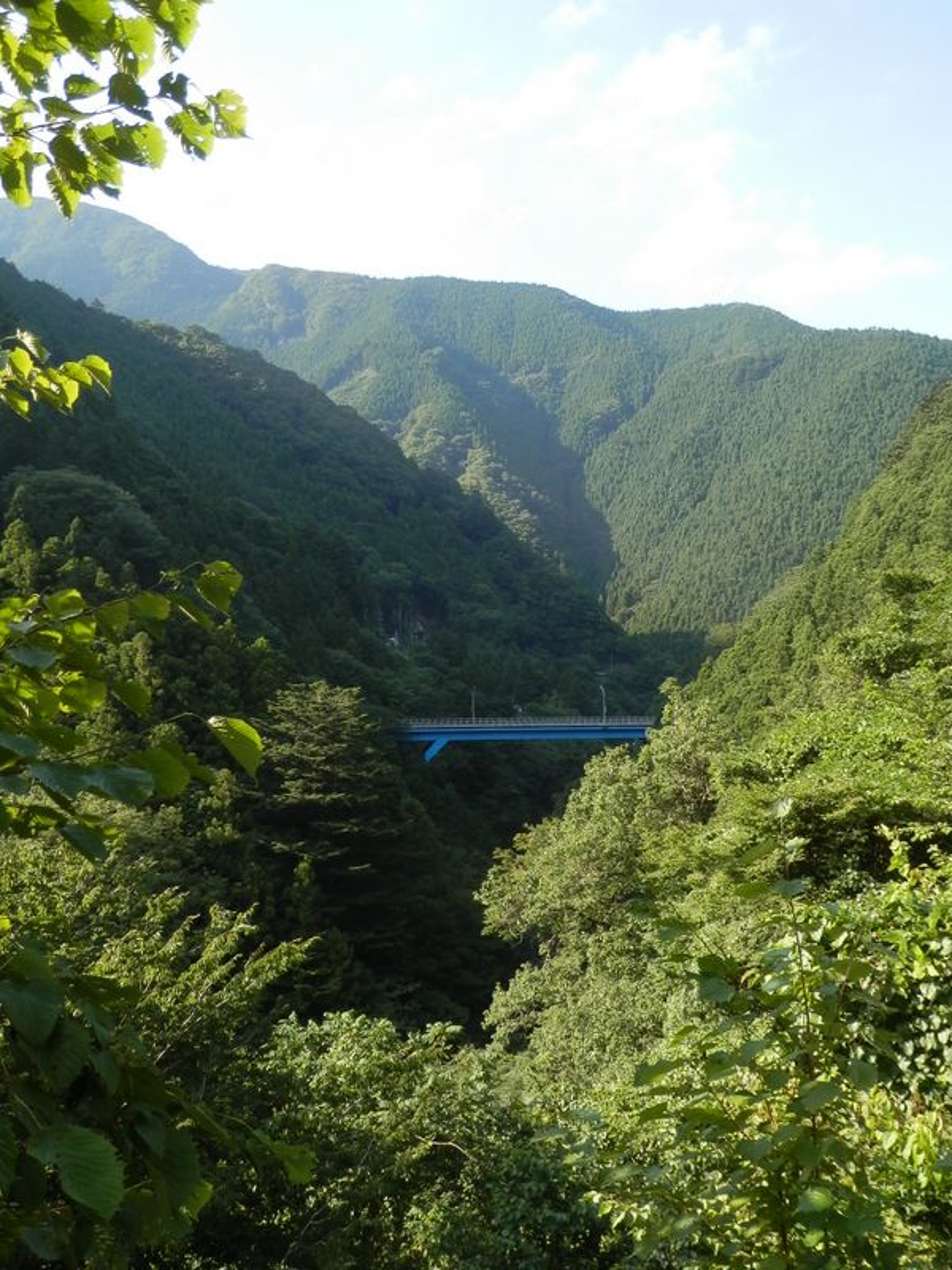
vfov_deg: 60.0
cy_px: 635
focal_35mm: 30
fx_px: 1100
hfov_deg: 46.8
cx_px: 476
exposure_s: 1/250
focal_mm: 5.5
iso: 80
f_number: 3.3
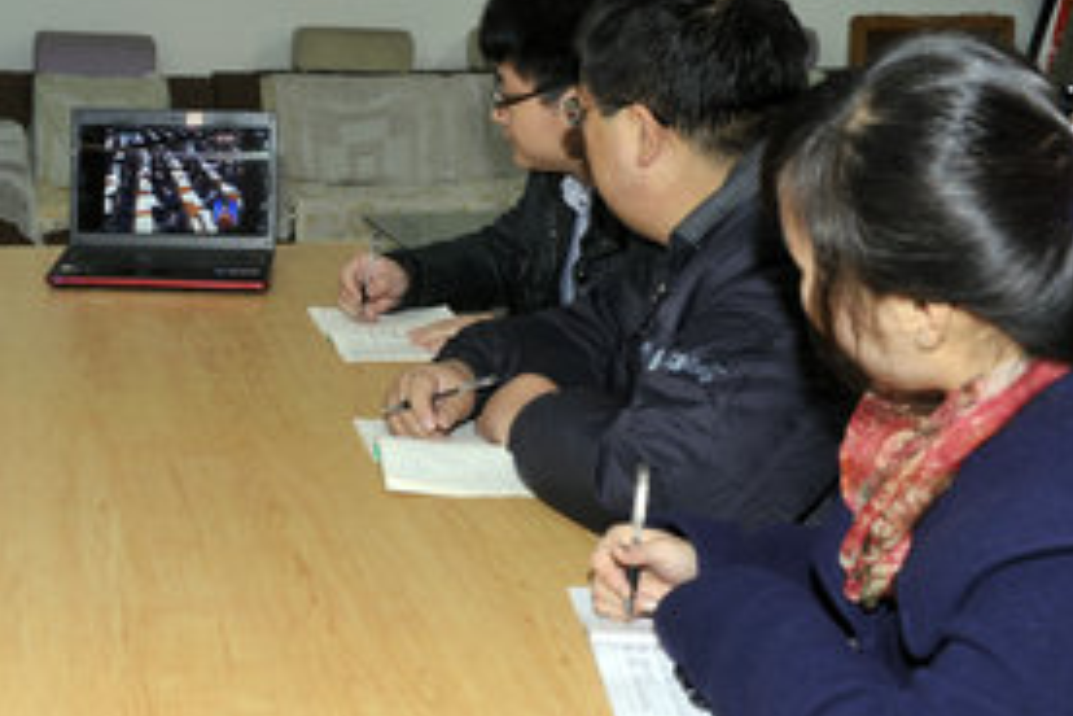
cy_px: 274
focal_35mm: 58
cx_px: 190
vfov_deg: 23.3
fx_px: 1729
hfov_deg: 33.3
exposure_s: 1/60
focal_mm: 32
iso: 640
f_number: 6.3
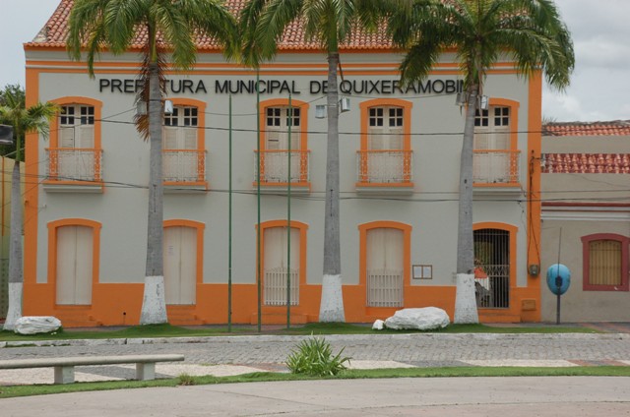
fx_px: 1729
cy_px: 208
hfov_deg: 20.7
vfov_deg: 13.8
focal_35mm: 99
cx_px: 315
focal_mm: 66
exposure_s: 1/1600
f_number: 10
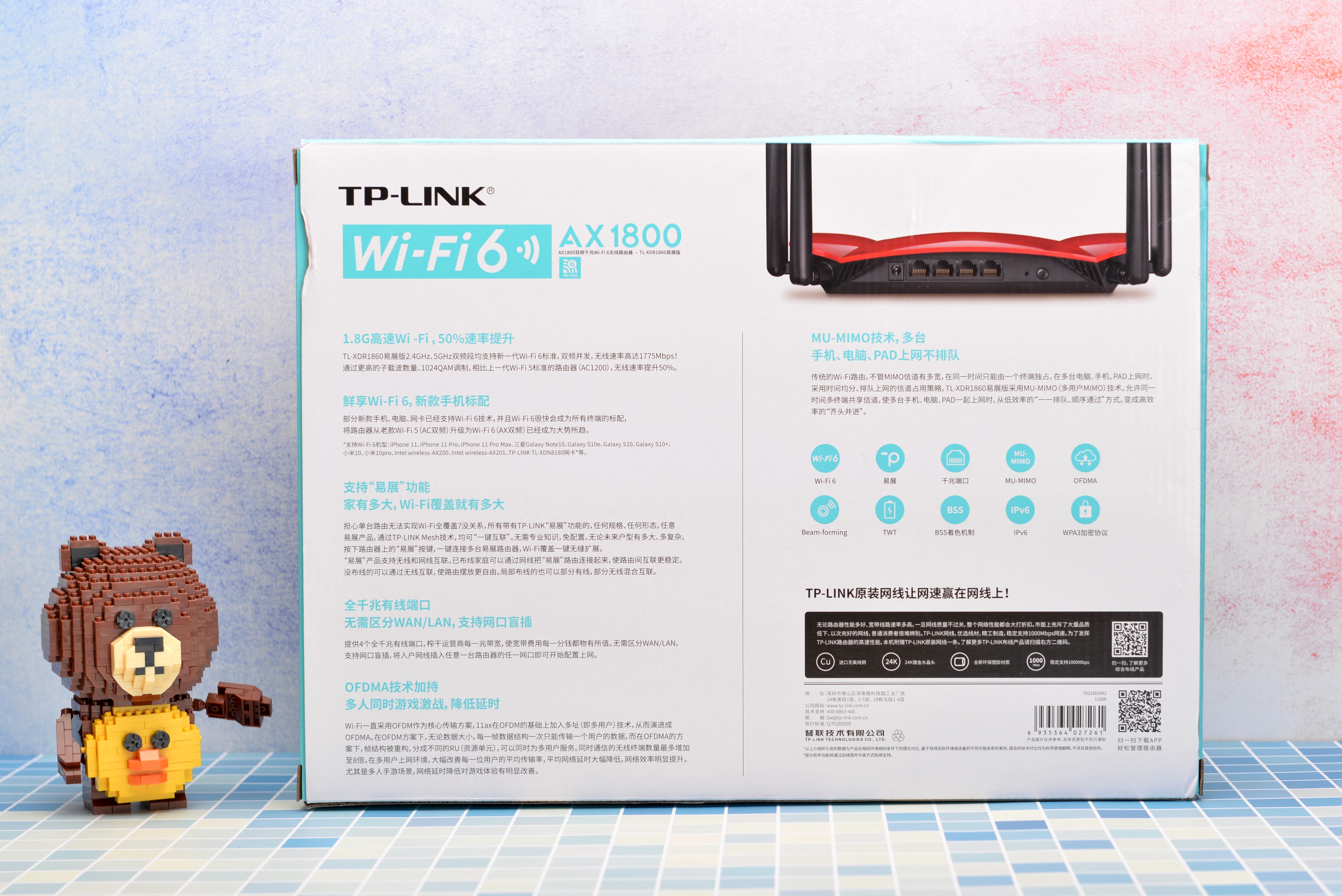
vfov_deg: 19.5
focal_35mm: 70
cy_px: 448
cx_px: 671
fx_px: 2610
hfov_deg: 28.8
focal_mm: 70
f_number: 8
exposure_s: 1/160
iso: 100
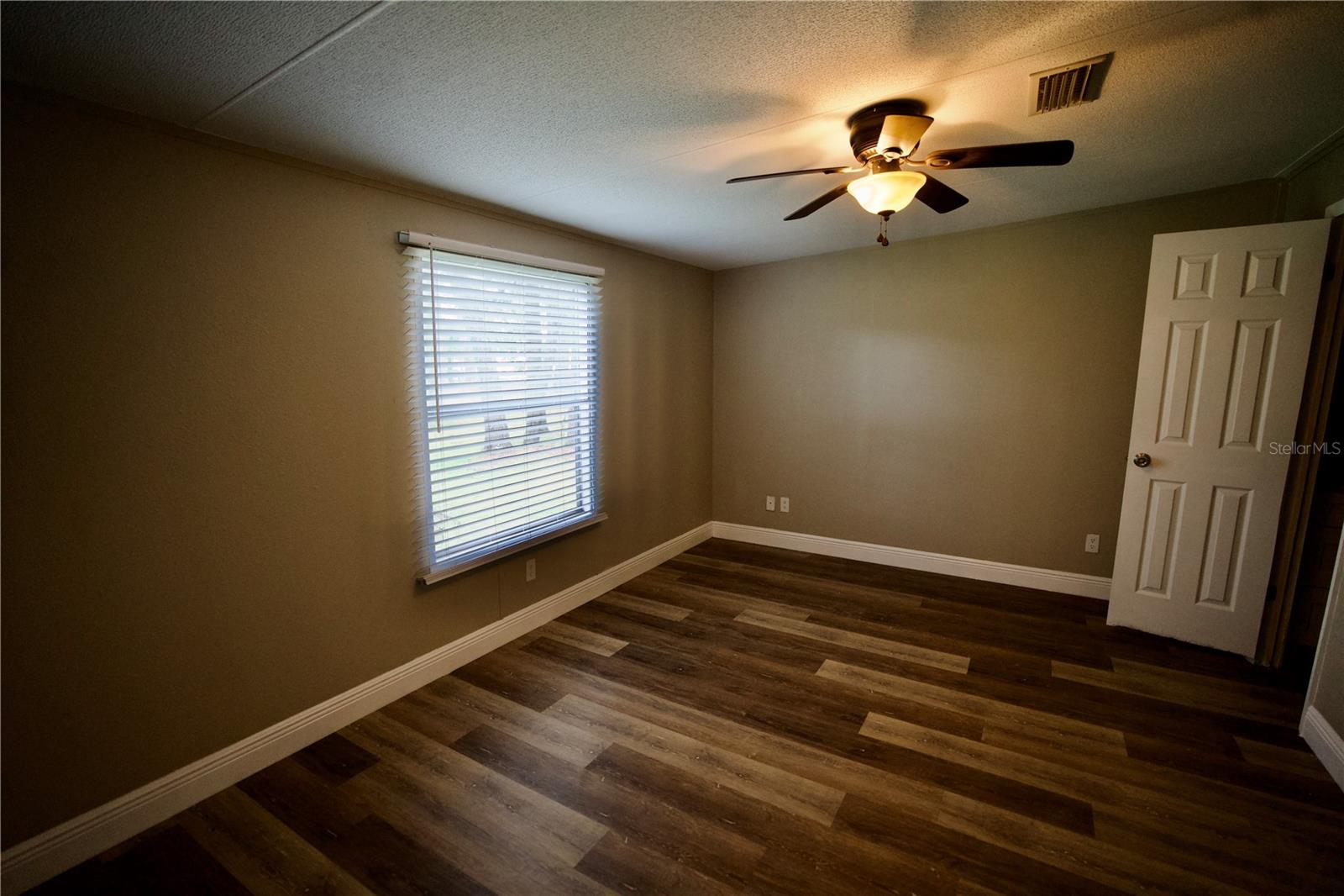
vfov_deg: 73.7
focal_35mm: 16
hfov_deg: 96.7
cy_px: 448
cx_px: 672
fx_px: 597
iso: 1600
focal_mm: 16
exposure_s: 1/160
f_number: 2.8
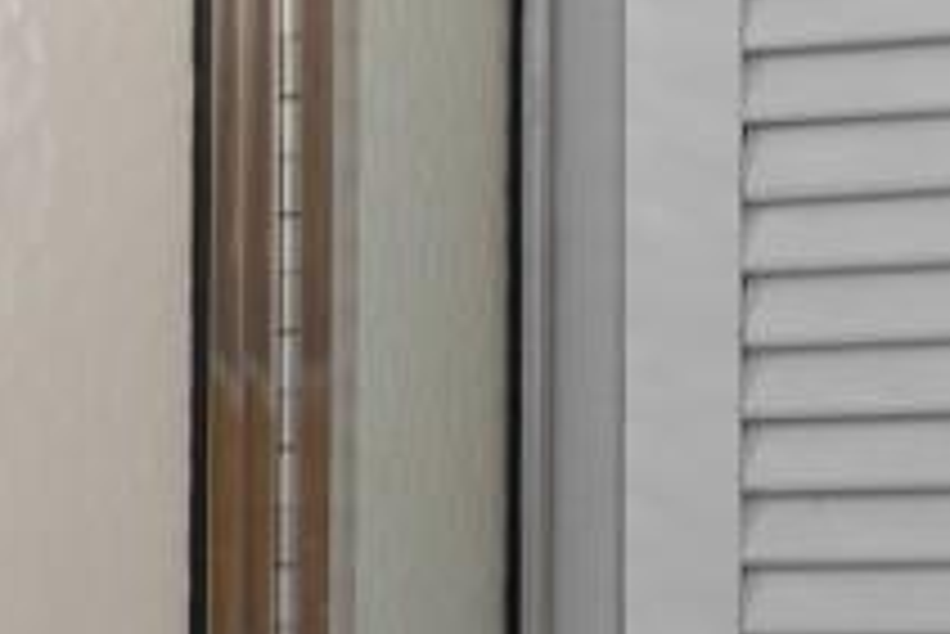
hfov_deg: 16.0
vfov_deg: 11.8
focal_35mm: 115
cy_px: 692
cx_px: -554
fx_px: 3037
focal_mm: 10
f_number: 5.6
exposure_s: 1/5
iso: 100
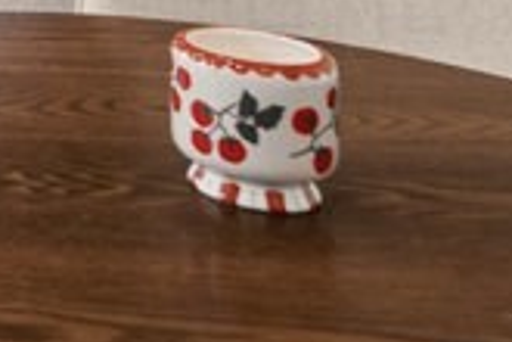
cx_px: -596
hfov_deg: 15.4
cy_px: -340
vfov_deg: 12.4
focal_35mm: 97
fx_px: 1379
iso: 320
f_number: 9
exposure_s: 1/1.25
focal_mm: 16
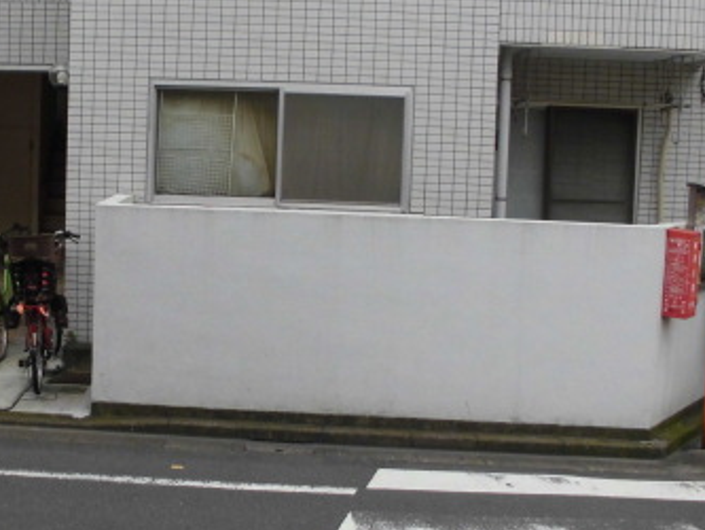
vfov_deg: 29.1
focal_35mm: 50
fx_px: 1019
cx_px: 180
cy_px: 218
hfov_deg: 37.3
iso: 100
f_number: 3.5
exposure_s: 1/250
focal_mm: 4.6
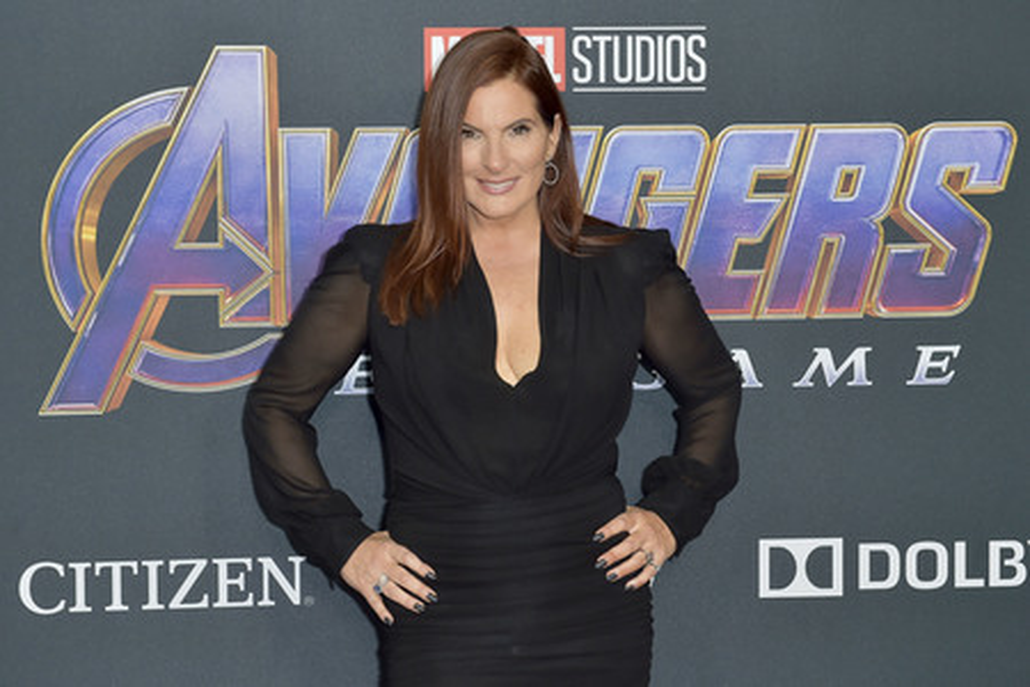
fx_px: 1717
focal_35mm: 60
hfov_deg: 33.4
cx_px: 515
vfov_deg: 22.6
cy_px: 344
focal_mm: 60
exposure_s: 1/250
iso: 250
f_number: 5
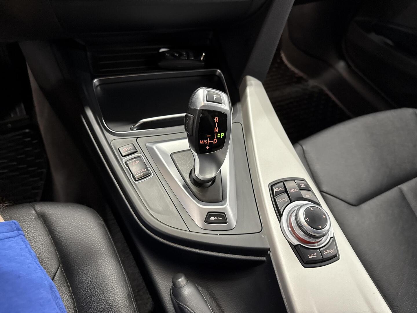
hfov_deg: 71.6
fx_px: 289
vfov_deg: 56.8
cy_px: 156
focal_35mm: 24
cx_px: 208
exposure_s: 1/50
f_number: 1.78
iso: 640
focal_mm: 6.76
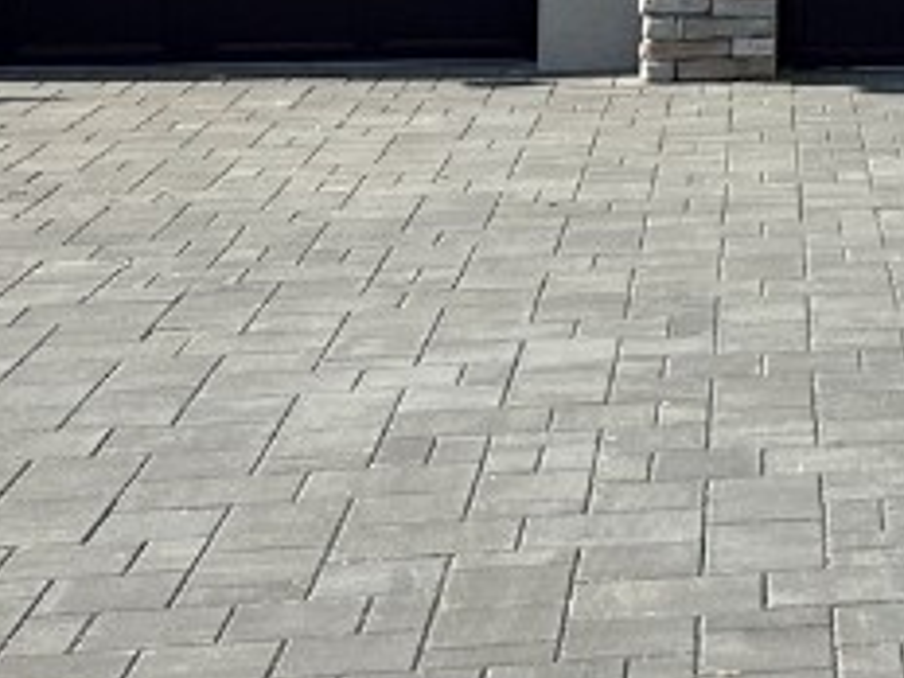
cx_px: 1527
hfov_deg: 15.2
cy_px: -269
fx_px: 3003
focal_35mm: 115
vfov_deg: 12.4
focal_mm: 5.7
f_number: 1.5
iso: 50
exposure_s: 1/4444
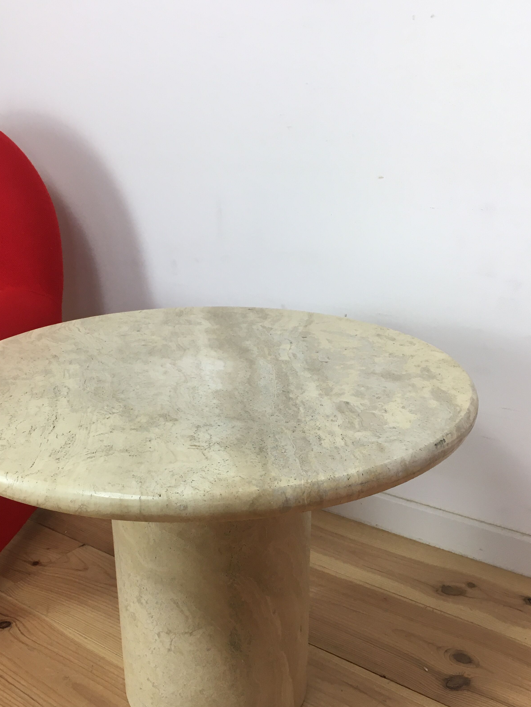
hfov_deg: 38.5
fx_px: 757
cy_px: 426
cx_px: 204
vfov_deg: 49.8
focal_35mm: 37
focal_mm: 4.15
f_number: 2.2
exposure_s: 1/33
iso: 40
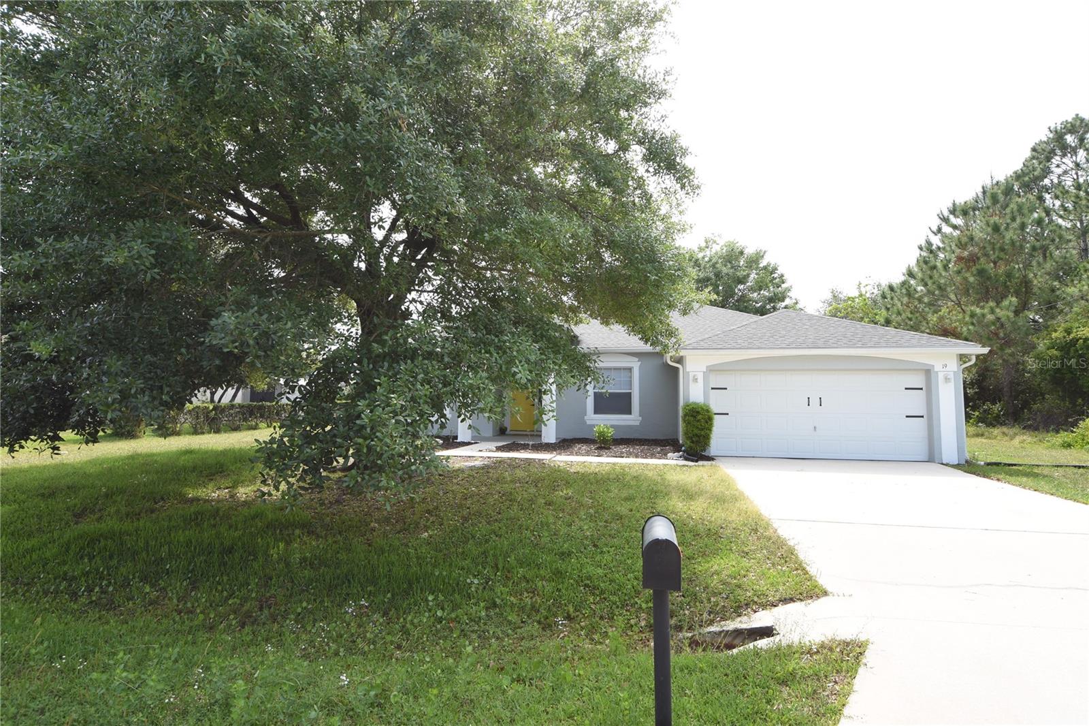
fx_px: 590
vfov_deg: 63.2
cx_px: 544
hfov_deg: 85.4
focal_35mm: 20
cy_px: 363
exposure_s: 1/100
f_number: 6.3
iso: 100
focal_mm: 13
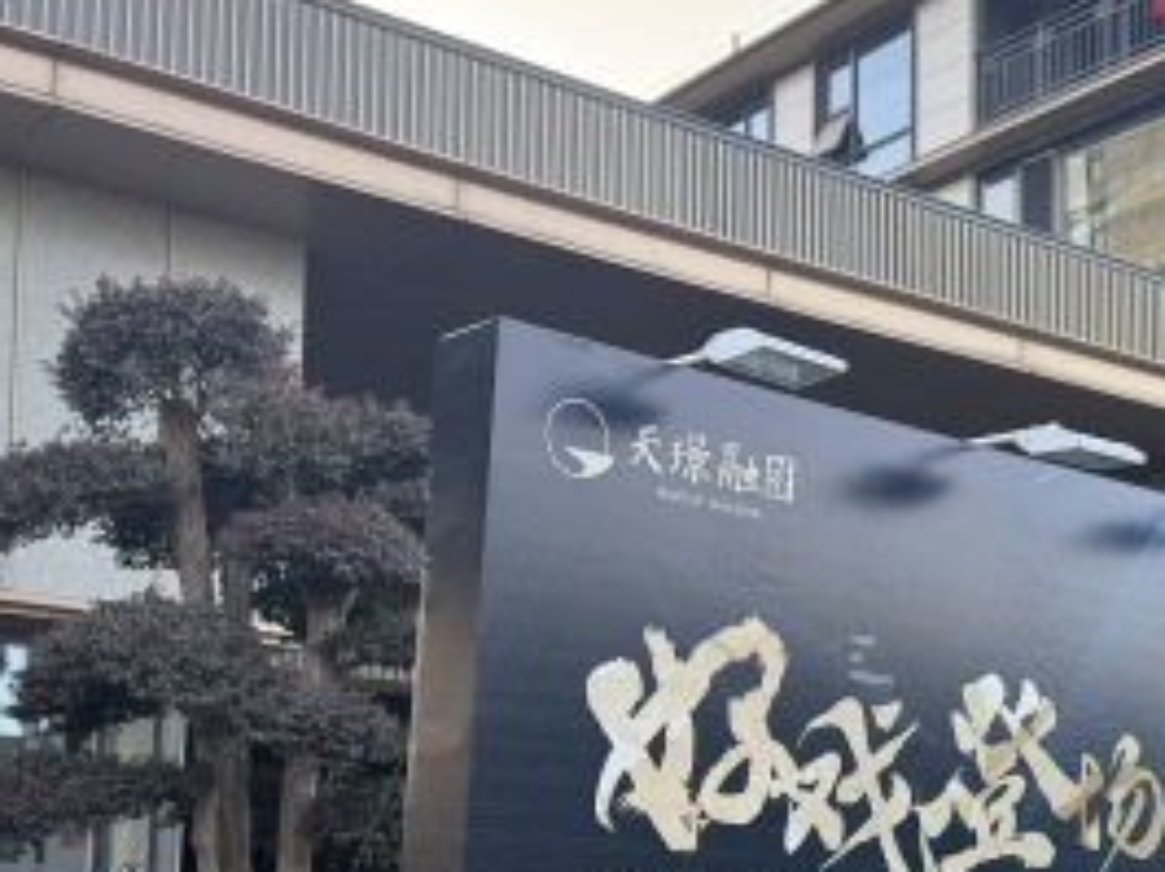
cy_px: 745
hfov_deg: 36.1
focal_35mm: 53
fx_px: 1782
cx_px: 493
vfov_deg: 26.8
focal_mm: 6.76
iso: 80
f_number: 1.78
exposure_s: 1/491
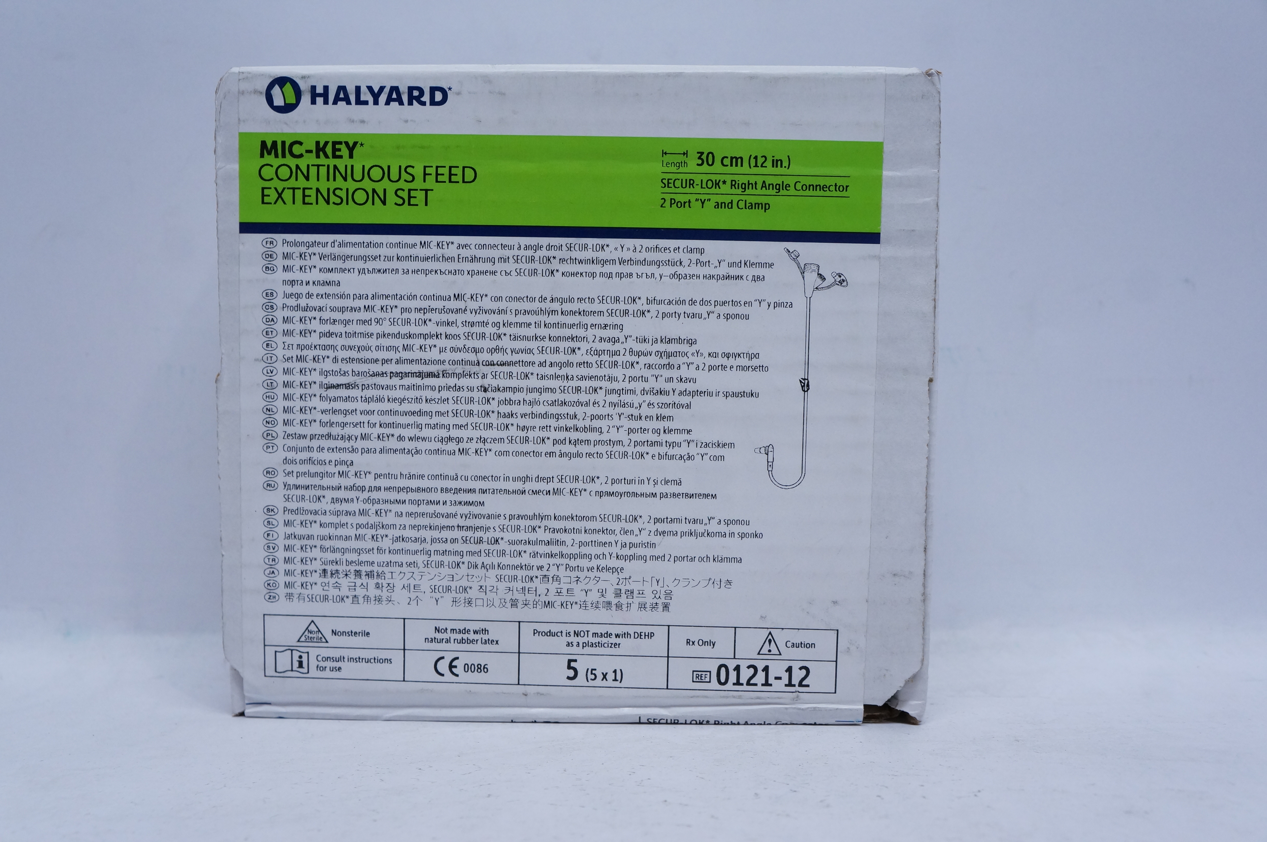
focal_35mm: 34
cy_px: 421
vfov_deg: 38.3
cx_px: 634
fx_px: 1213
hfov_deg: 55.2
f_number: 5.6
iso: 800
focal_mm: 23
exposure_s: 1/125
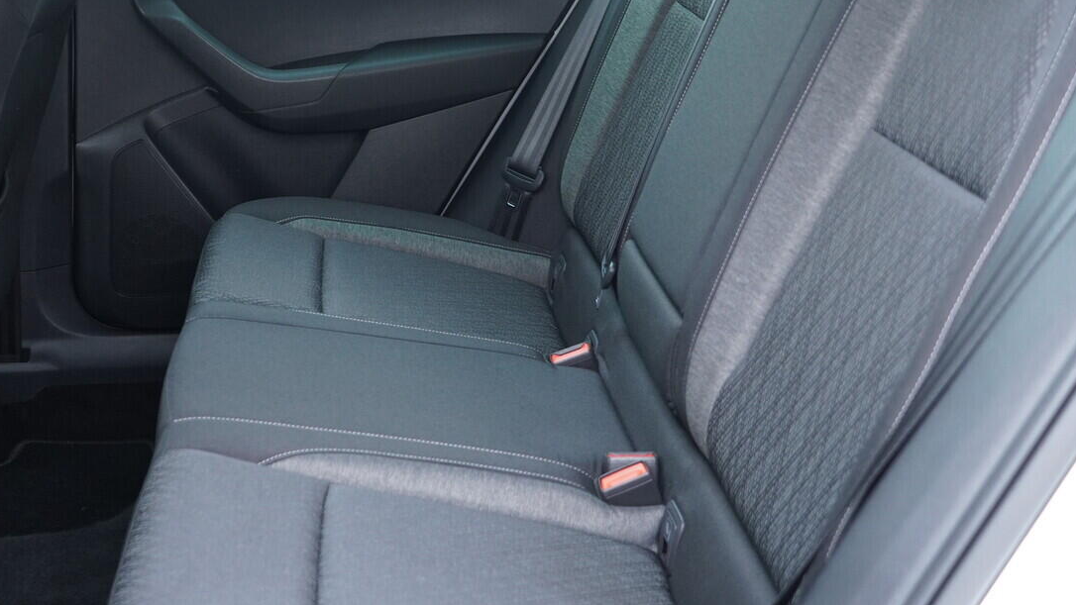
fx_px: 1427
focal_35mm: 50
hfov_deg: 41.3
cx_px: 480
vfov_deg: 23.8
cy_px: 187
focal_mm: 24
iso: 800
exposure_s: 1/40
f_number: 2.8
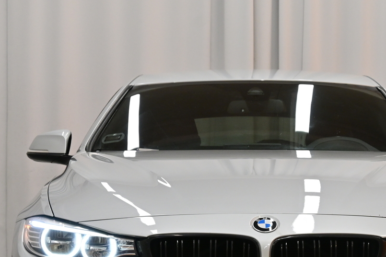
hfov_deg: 13.6
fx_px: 1618
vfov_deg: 9.1
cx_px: 267
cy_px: 199
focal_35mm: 151
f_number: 6.3
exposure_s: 1/100
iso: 800
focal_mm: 50
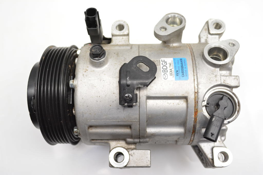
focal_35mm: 36
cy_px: 88
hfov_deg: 53.1
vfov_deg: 36.8
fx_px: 263
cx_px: 132
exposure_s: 1/250
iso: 1250
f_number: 5
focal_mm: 24
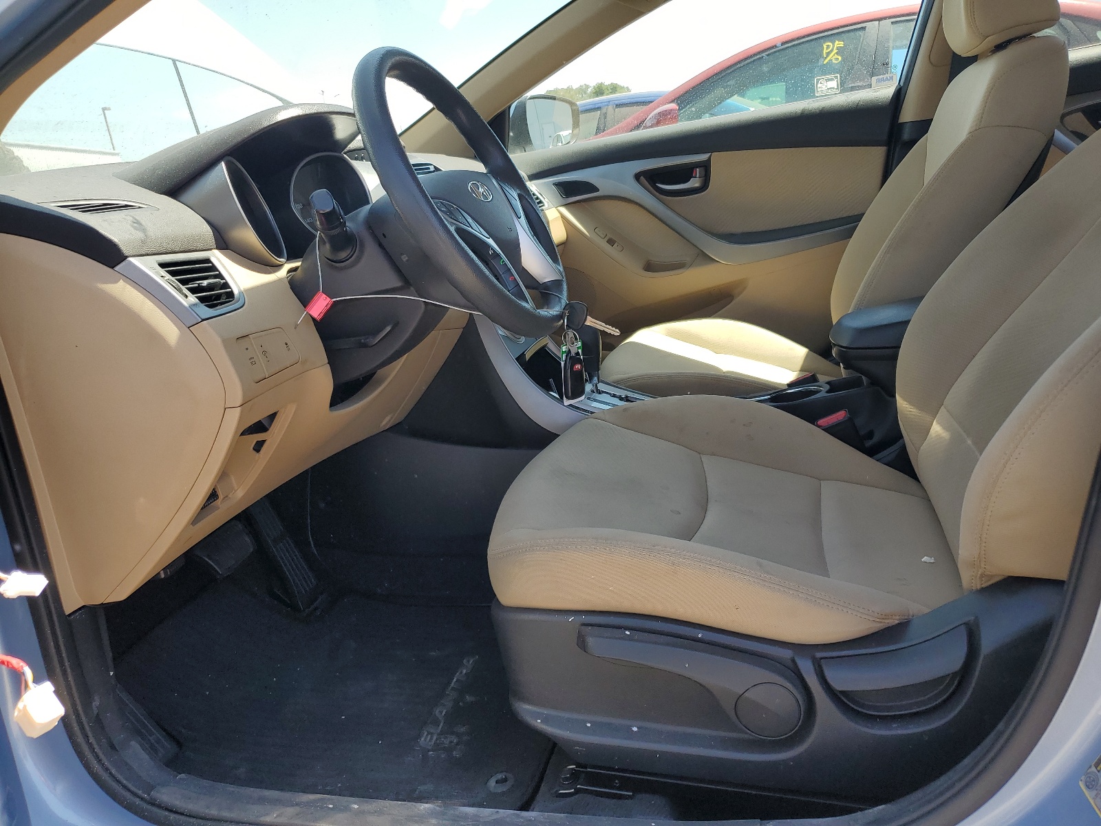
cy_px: 413
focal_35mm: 26
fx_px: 827
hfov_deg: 67.3
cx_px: 550
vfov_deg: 53.1
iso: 50
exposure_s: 1/714
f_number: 1.5
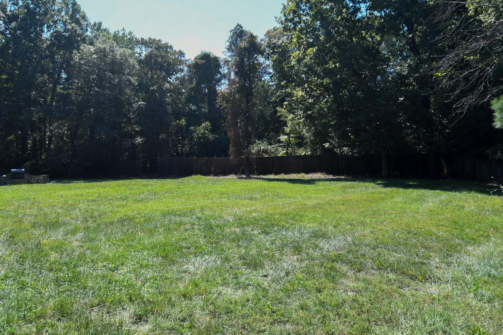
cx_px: 214
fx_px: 293
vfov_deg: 59.4
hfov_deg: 80.7
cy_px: 152
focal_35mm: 21
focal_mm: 12
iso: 320
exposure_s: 1/500
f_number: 5.6
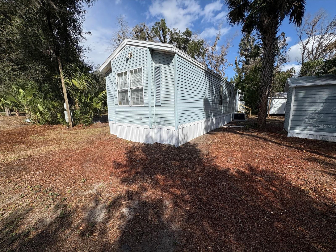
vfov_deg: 85.7
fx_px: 136
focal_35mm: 14
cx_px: 168
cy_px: 126
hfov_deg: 102.1
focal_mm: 2.22
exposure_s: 1/3546
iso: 50
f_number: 2.2
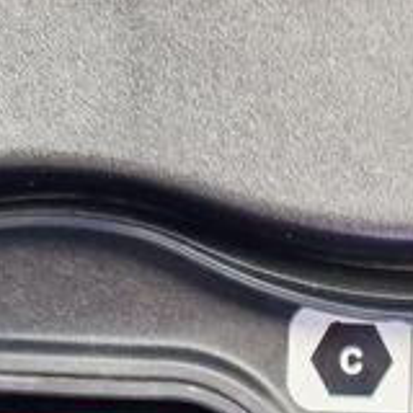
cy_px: 715
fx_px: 1755
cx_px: 447
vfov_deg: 12.4
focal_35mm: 130
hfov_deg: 13.2
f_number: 1.8
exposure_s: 1/100
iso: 640
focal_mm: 5.4
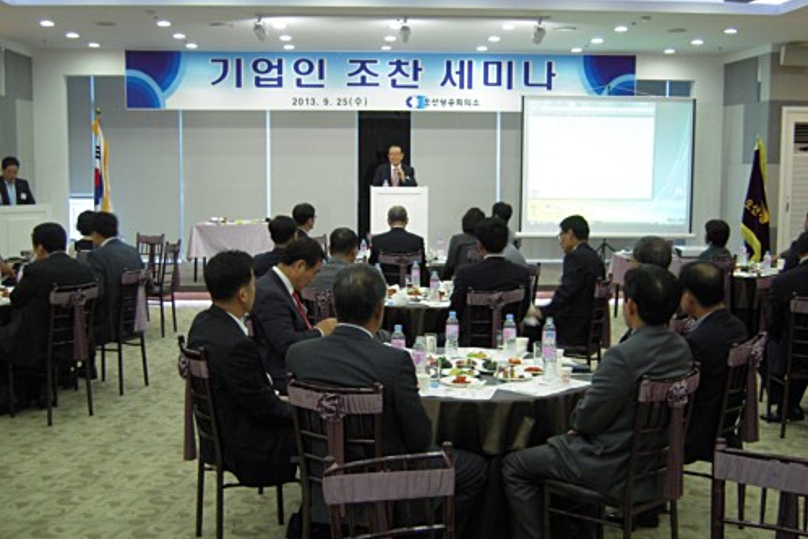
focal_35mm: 47
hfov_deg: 41.9
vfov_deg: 28.6
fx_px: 1055
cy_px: 278
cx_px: 404
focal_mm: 8.1
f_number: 3.3
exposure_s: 1/25
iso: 400
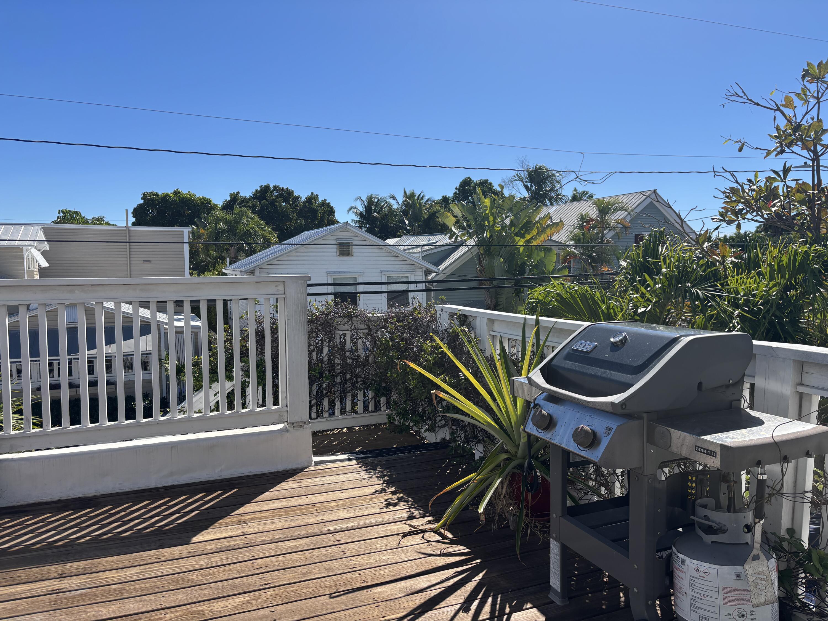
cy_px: 310
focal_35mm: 26
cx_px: 414
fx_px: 622
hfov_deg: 67.3
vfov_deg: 53.1
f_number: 1.6
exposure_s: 1/3937
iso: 50
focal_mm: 5.96
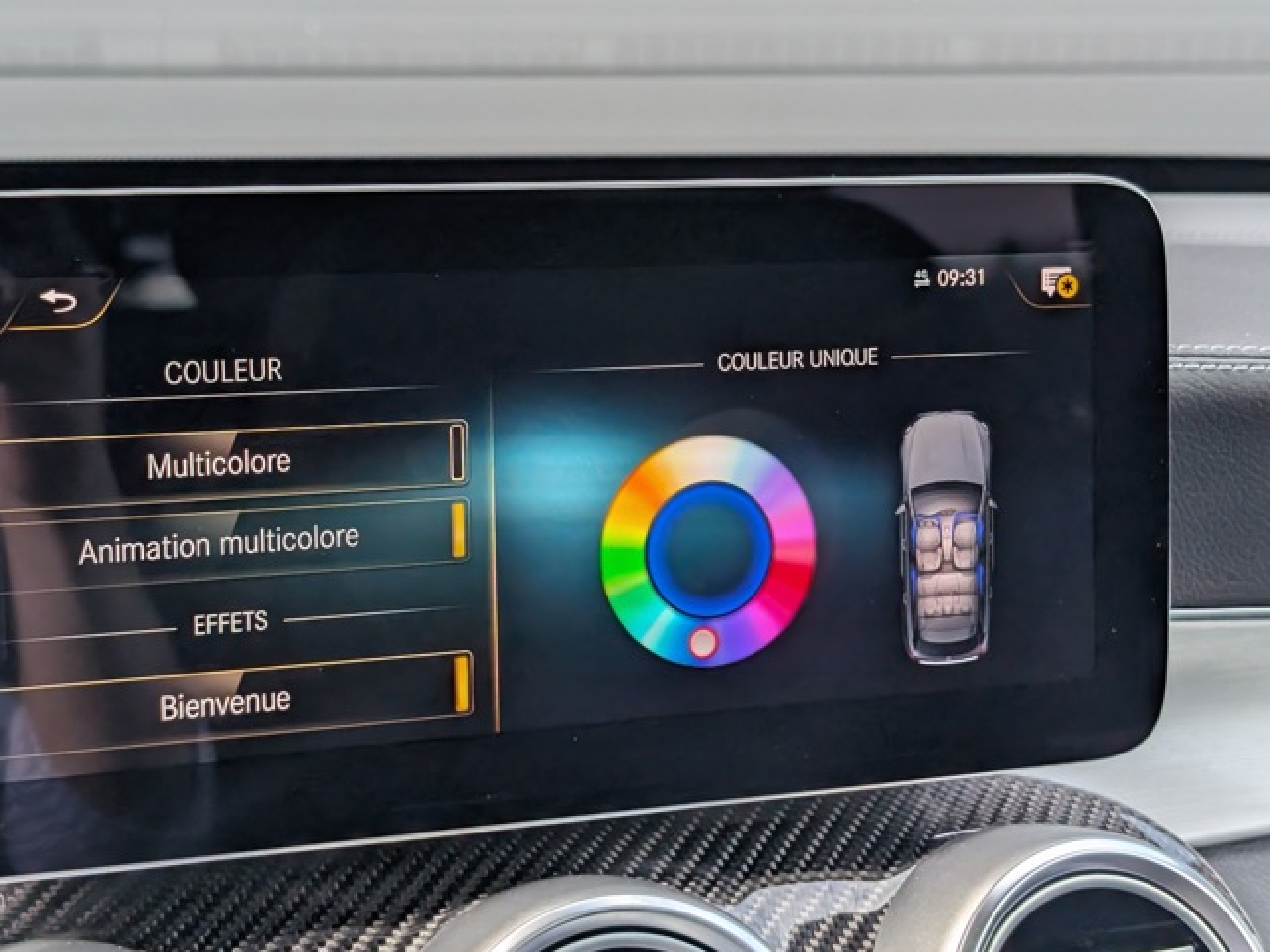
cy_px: 448
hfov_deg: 31.7
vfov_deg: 24.0
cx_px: 598
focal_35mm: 61
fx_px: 2238
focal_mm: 6.9
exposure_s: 1/578
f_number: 1.68
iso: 199
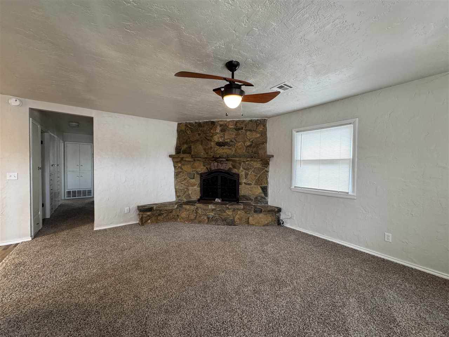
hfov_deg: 102.1
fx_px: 182
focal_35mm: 14
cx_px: 224
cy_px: 168
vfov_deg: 85.7
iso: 250
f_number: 2.2
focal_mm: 2.22
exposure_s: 1/60
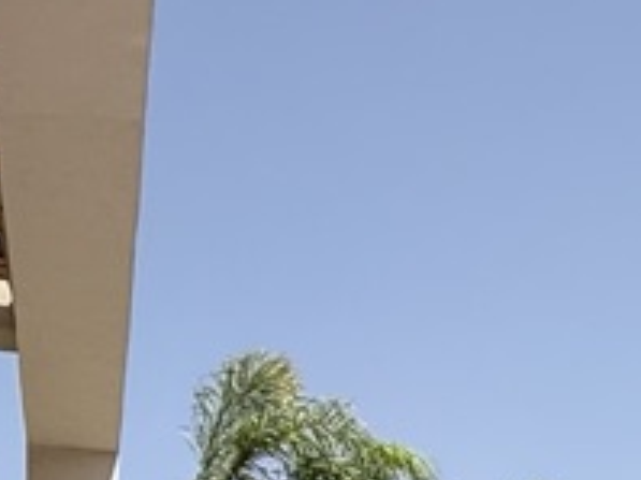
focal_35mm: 90
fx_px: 1666
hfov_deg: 21.1
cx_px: 622
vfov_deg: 14.5
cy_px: 857
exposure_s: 1/2024
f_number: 2.2
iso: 50
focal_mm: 2.22
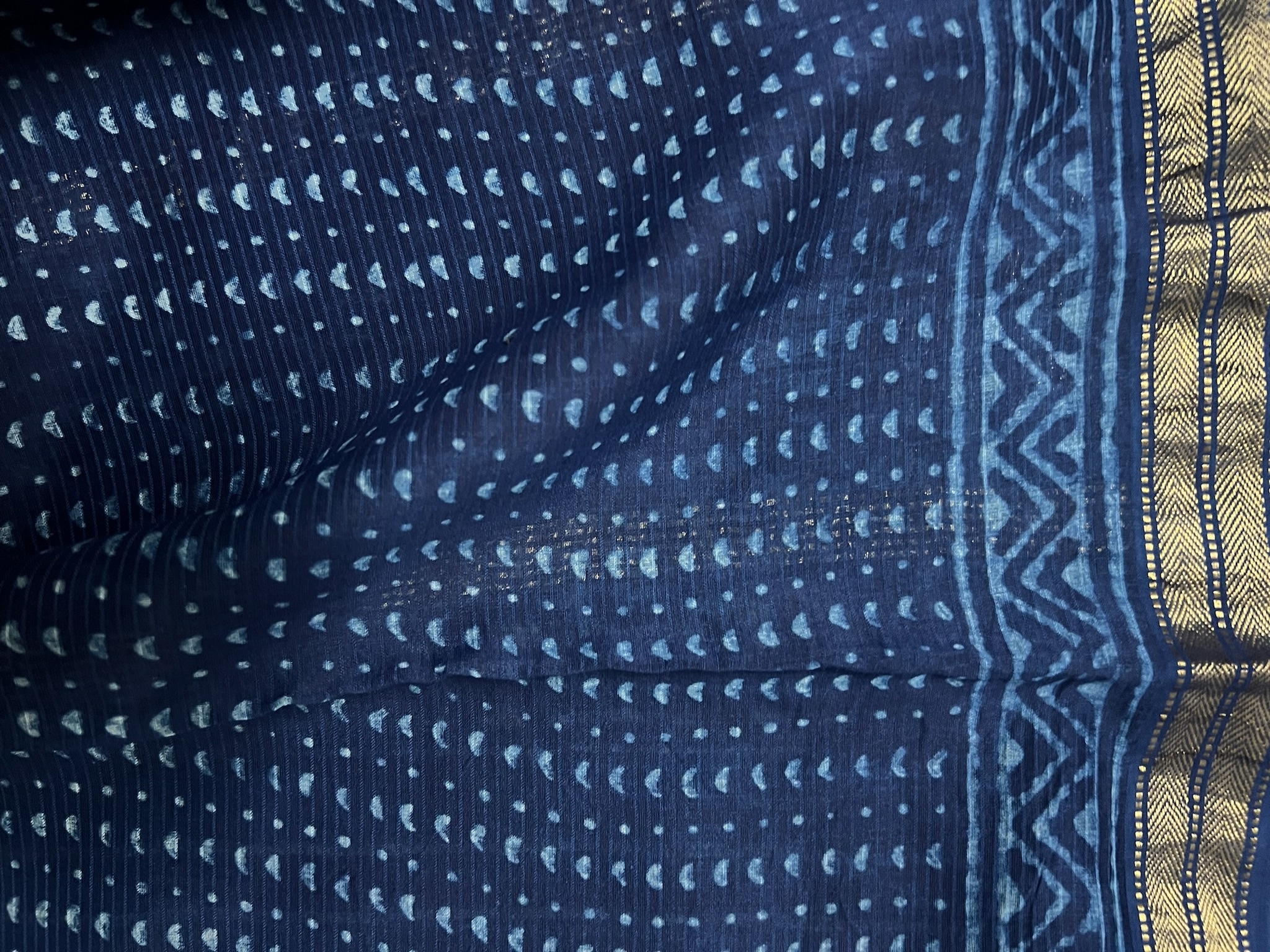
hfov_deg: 67.3
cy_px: 476
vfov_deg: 53.1
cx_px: 635
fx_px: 954
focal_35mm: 26
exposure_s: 1/25
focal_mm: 5.7
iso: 640
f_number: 1.5
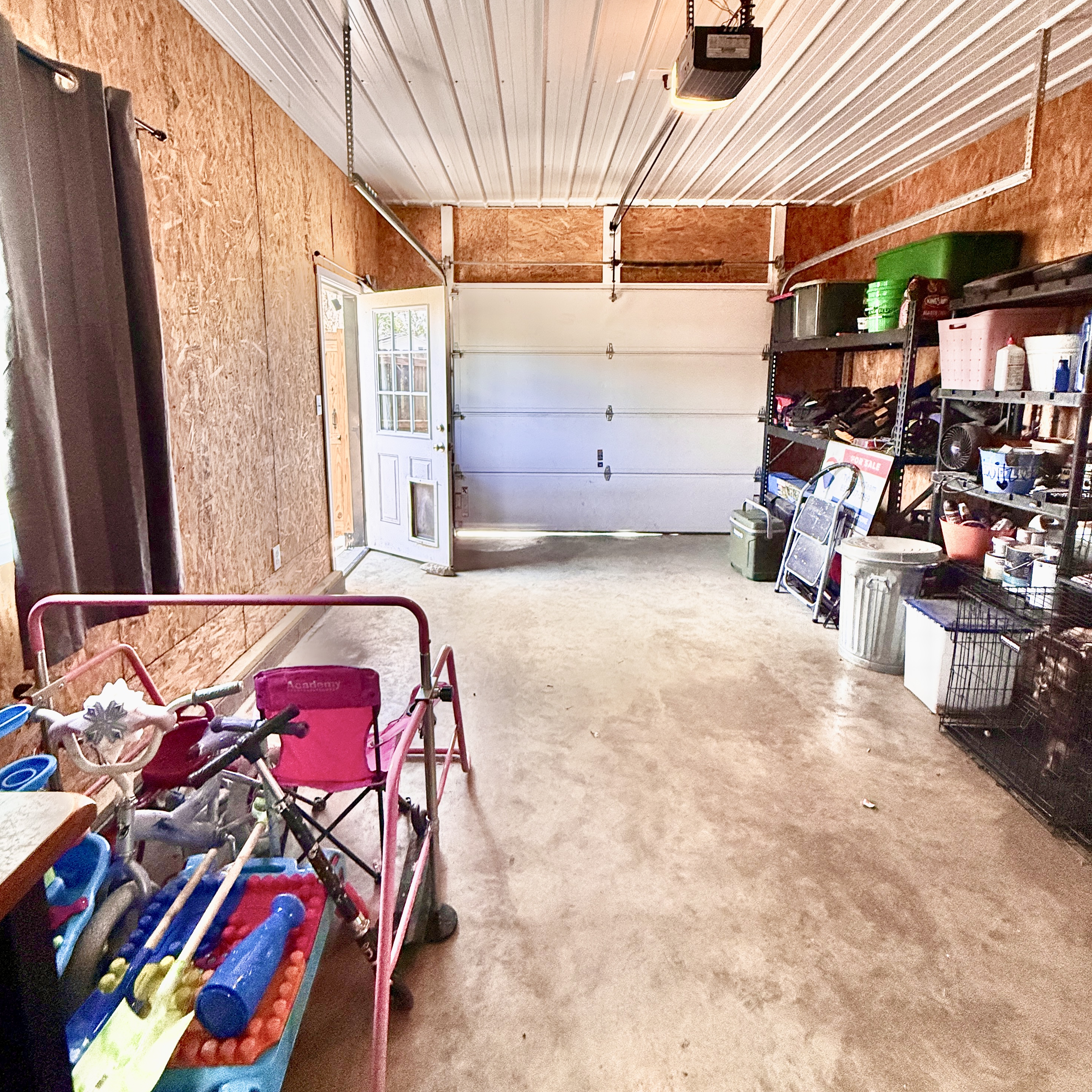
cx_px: 531
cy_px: 474
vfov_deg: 83.5
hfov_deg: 83.9
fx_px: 607
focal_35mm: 17
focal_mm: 2.22
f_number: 2.2
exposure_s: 1/120
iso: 320
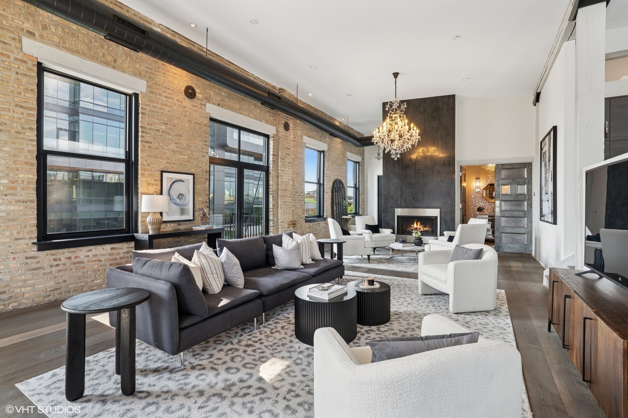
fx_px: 279
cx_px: 314
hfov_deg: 96.7
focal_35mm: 16
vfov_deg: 73.7
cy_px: 209
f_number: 8
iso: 320
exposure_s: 1/50
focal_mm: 16
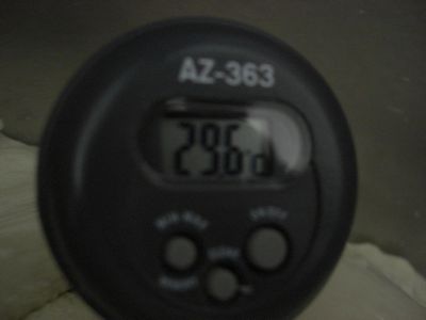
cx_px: 213
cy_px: 160
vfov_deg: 37.7
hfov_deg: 49.0
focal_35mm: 38
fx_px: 468
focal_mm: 7.9
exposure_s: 1/8
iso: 800
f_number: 2.8
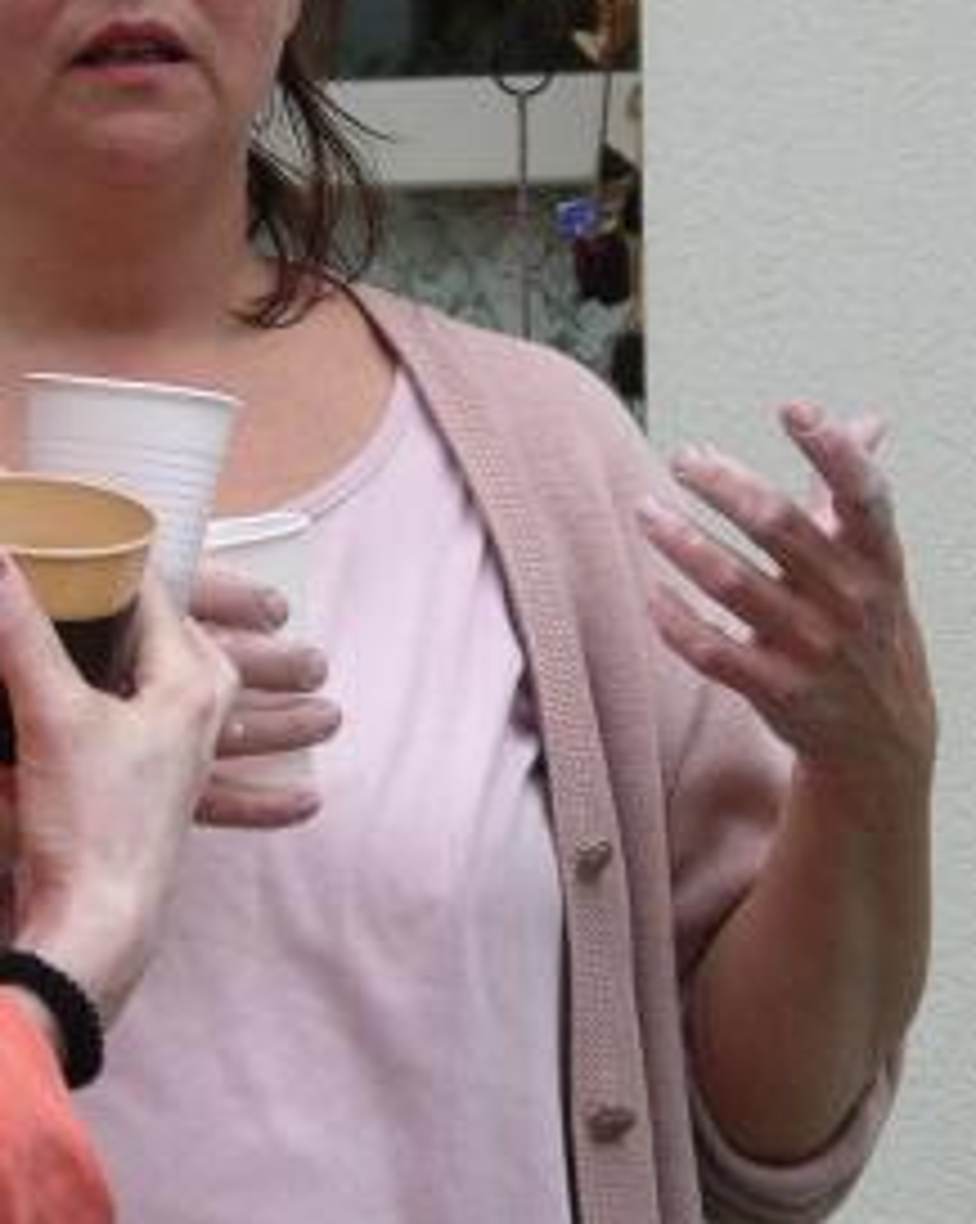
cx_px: 0
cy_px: 256
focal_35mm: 262
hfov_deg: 5.9
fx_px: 9476
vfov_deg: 7.4
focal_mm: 23.8
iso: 200
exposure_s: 1/100
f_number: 4
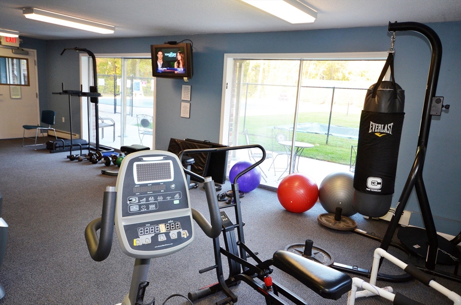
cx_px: 230
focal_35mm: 27
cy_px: 152
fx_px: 345
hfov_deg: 67.5
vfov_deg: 47.7
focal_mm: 18
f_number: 5.3
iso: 1000
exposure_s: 1/60
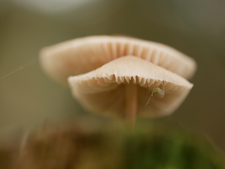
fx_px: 787
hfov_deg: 16.3
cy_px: 65
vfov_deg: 12.3
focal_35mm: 121
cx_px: 88
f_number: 2.8
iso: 200
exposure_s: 1/125
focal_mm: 45
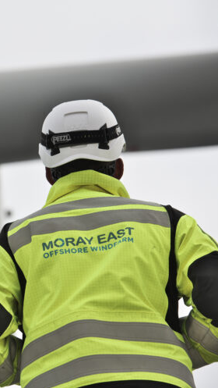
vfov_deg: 8.8
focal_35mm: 245
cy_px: 194
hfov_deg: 4.9
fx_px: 2515
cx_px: -45
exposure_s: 1/640
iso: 160
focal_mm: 155
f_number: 6.3
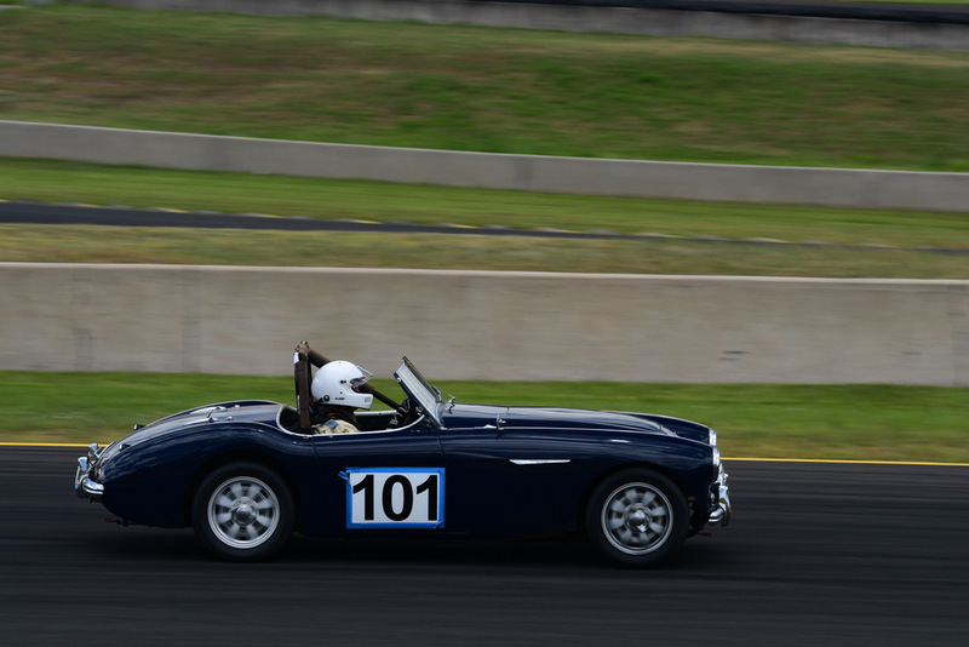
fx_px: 5654
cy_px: 324
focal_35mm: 210
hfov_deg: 9.8
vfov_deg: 6.5
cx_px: 484
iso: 320
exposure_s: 1/250
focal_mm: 140
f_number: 11
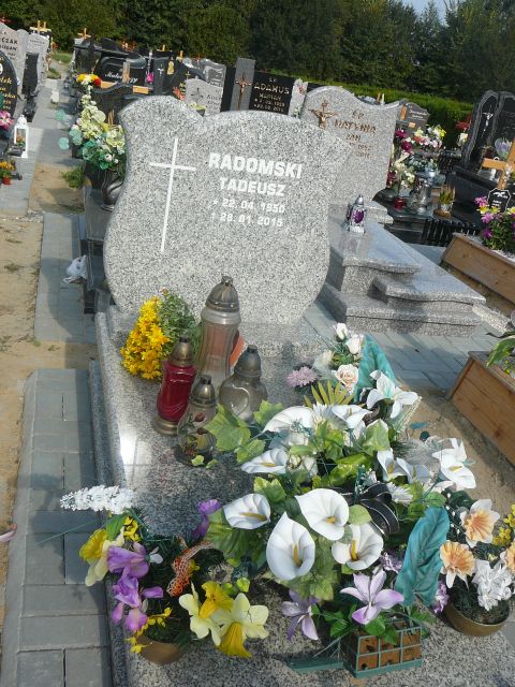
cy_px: 344
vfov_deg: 52.6
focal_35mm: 35
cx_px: 258
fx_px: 694
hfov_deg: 40.7
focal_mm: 5.2
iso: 80
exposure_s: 1/400
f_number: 5
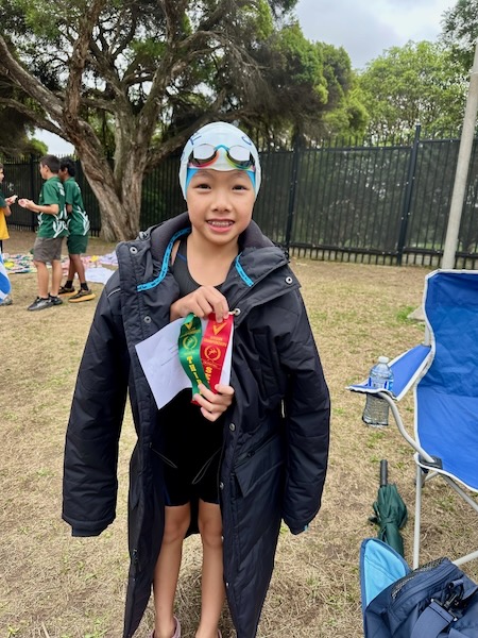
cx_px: 239
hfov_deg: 56.8
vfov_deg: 71.6
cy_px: 319
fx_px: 442
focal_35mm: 24
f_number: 1.78
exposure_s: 1/685
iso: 80
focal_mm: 6.86
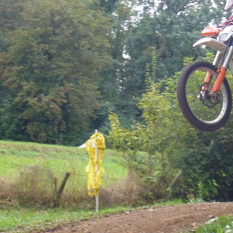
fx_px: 510
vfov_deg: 25.6
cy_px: 78
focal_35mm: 67
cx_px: 188
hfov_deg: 25.3
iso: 640
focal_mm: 7.4
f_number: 4.2
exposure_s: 1/250
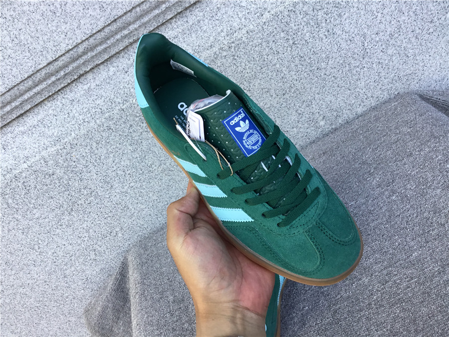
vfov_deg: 45.4
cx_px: 224
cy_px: 168
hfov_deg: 58.4
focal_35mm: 31
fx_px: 402
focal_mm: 3.3
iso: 50
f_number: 2.4
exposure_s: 1/100
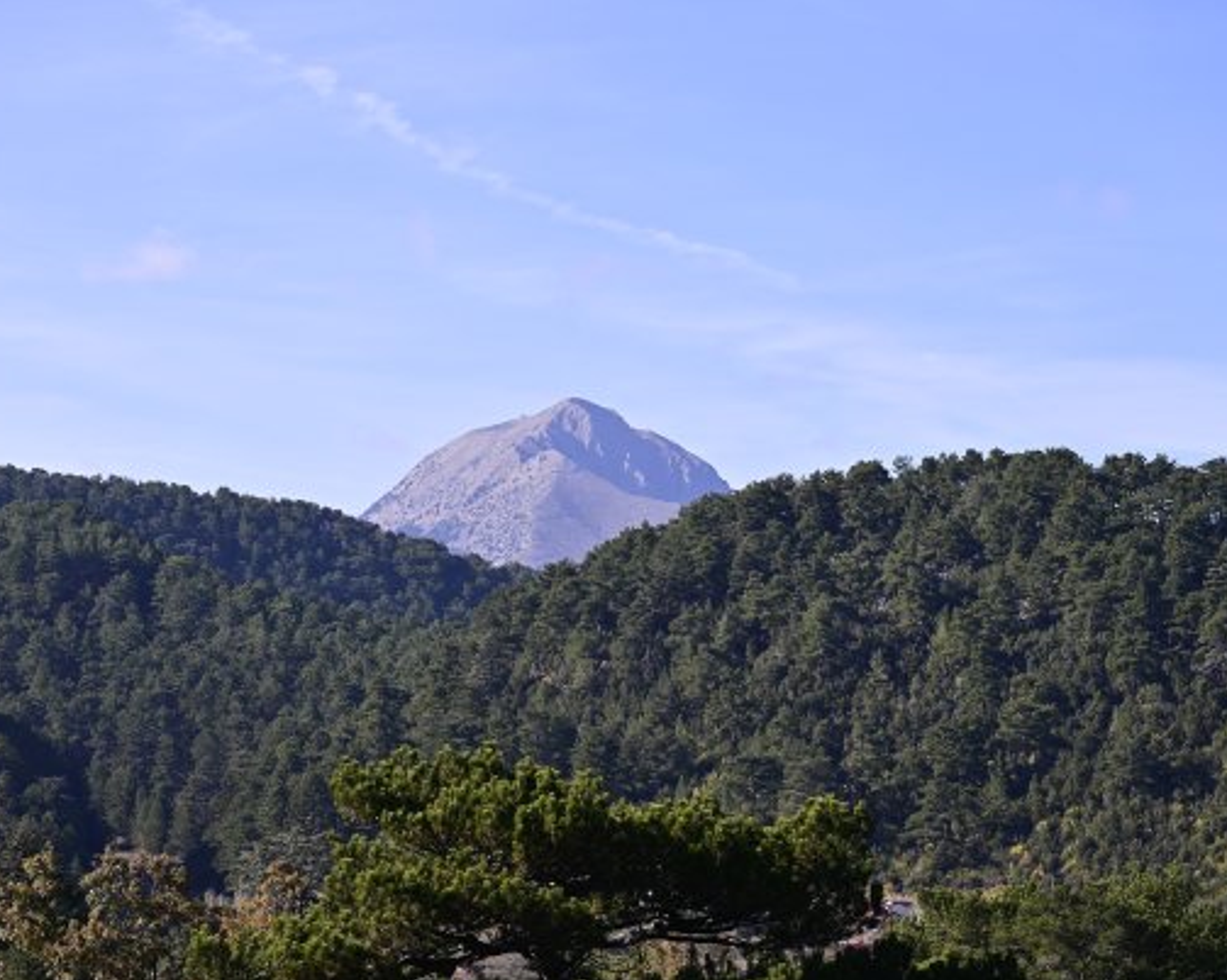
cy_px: 491
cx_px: 556
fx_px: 4973
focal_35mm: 137
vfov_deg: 11.3
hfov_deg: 14.1
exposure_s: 1/640
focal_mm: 120
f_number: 6.3
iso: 200
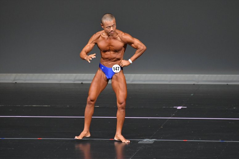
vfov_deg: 3.7
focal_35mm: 375
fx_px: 2488
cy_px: 80
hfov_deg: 5.5
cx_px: 120
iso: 4000
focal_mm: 250
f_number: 5.6
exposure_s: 1/400
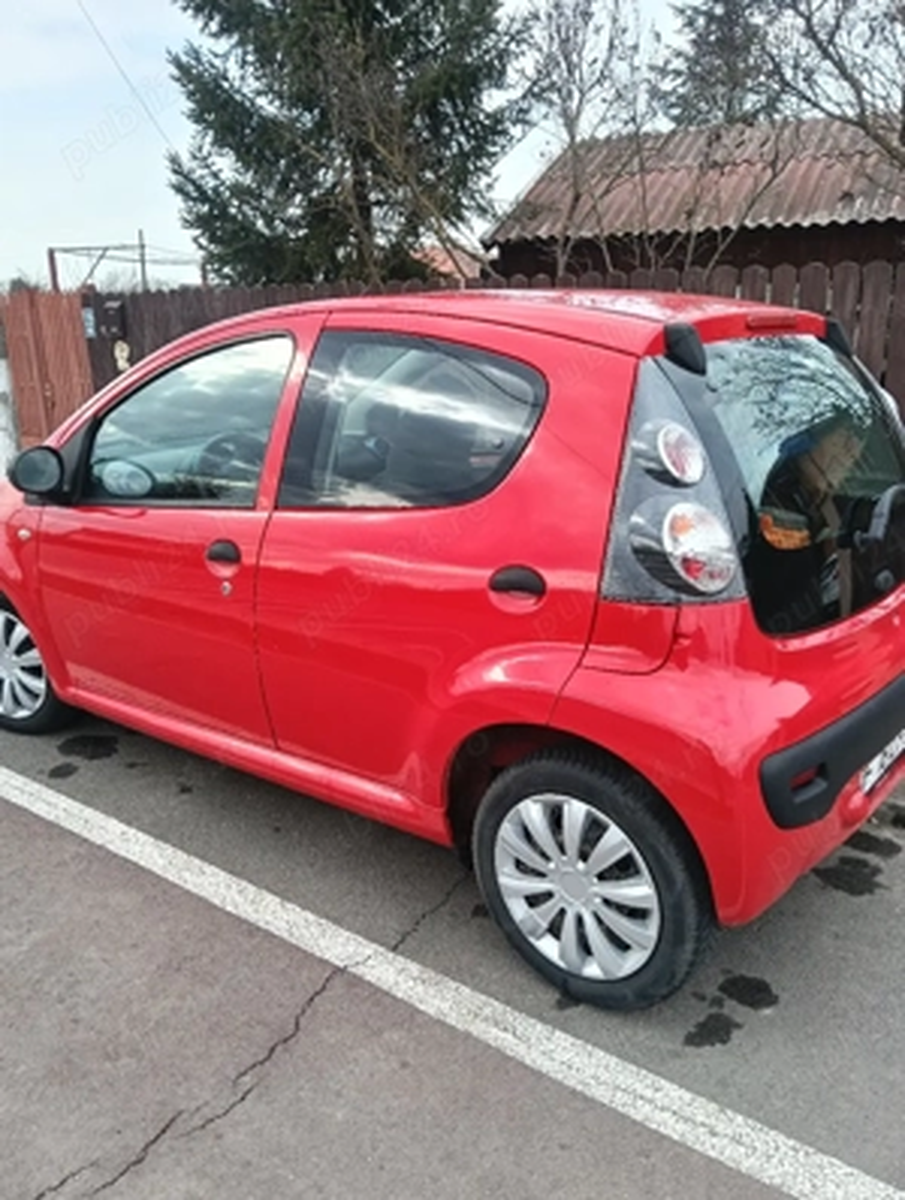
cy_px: 600
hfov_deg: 51.5
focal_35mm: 27
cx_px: 452
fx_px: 938
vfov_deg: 65.2
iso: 50
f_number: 1.8
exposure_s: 1/169
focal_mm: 3.98
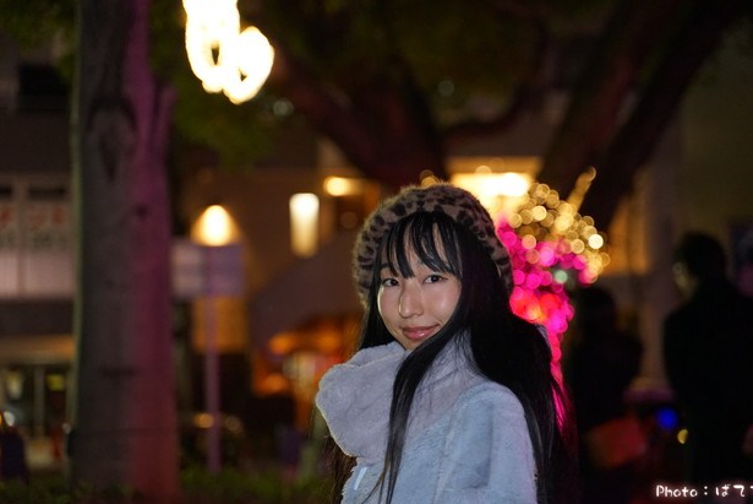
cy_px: 250
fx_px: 1633
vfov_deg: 17.5
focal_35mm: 78
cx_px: 384
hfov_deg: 26.0
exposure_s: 1/80
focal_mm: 75
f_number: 2.8
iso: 3200
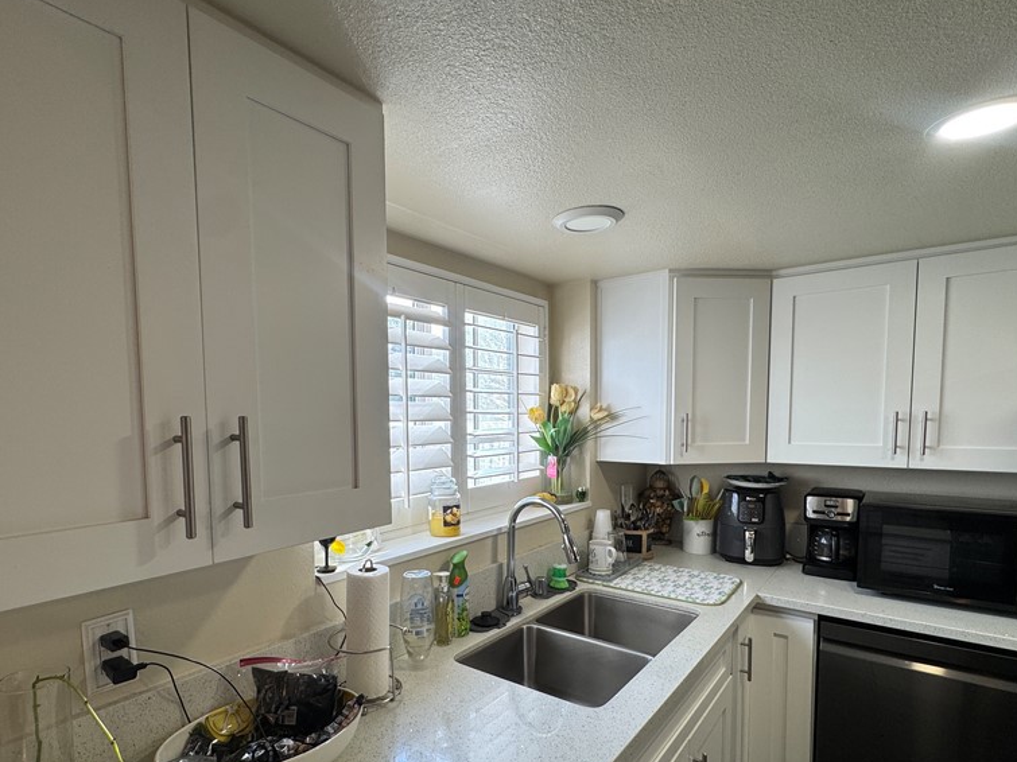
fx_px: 558
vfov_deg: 68.0
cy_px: 456
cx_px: 474
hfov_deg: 84.6
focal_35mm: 19
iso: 50
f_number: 2.2
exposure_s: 1/120
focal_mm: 2.22
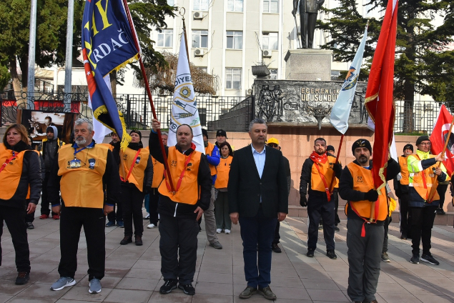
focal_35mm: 34
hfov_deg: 55.7
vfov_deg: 38.9
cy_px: 147
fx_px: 429
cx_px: 241
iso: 500
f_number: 8
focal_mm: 18
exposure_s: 1/500
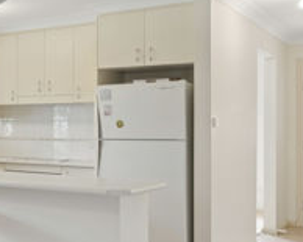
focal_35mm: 64
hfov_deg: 22.2
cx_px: -194
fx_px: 573
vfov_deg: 23.8
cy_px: 132
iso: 800
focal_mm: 16.5
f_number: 7.1
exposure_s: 1/40
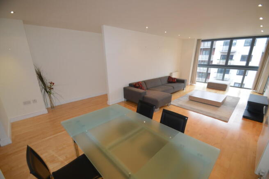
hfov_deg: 100.4
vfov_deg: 77.2
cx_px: 134
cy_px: 90
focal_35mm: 15
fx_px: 112
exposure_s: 1/60
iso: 450
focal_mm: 10
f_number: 3.5
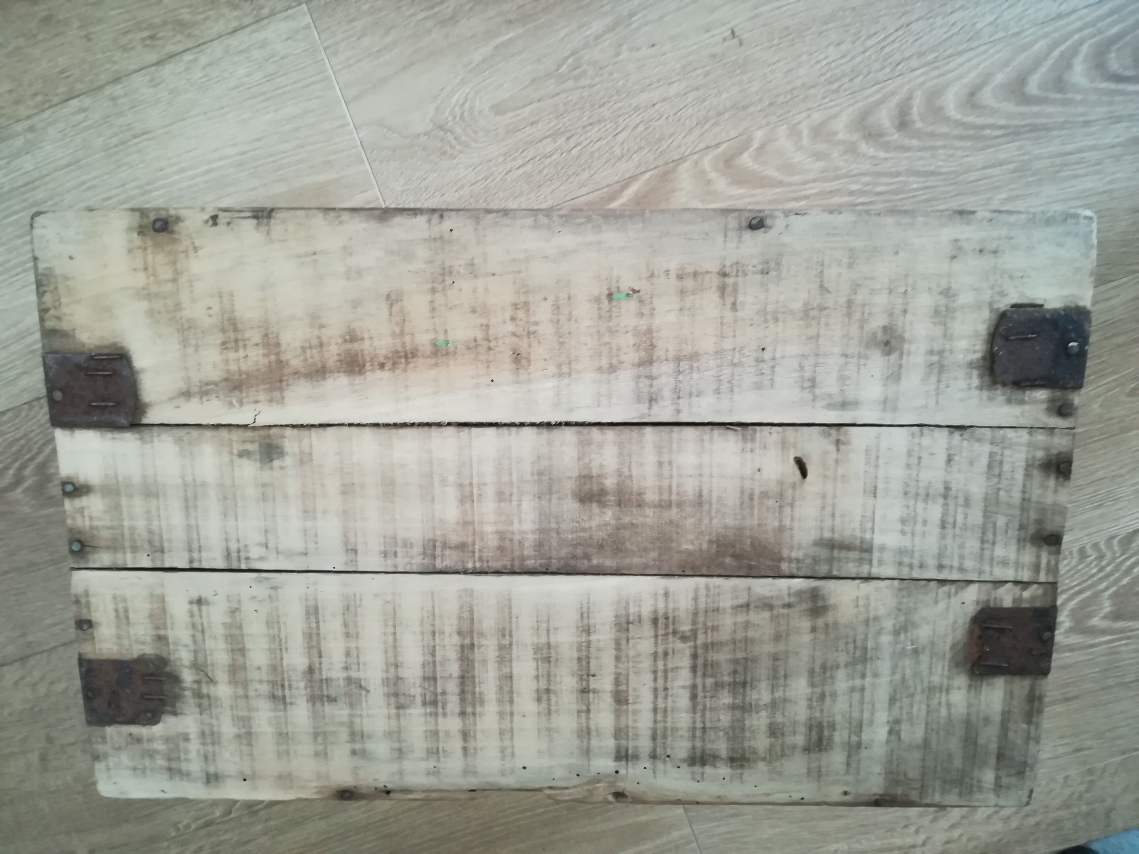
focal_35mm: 26
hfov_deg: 67.3
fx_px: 856
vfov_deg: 53.1
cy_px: 427
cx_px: 570
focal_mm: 3.83
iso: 400
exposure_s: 1/25
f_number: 2.2
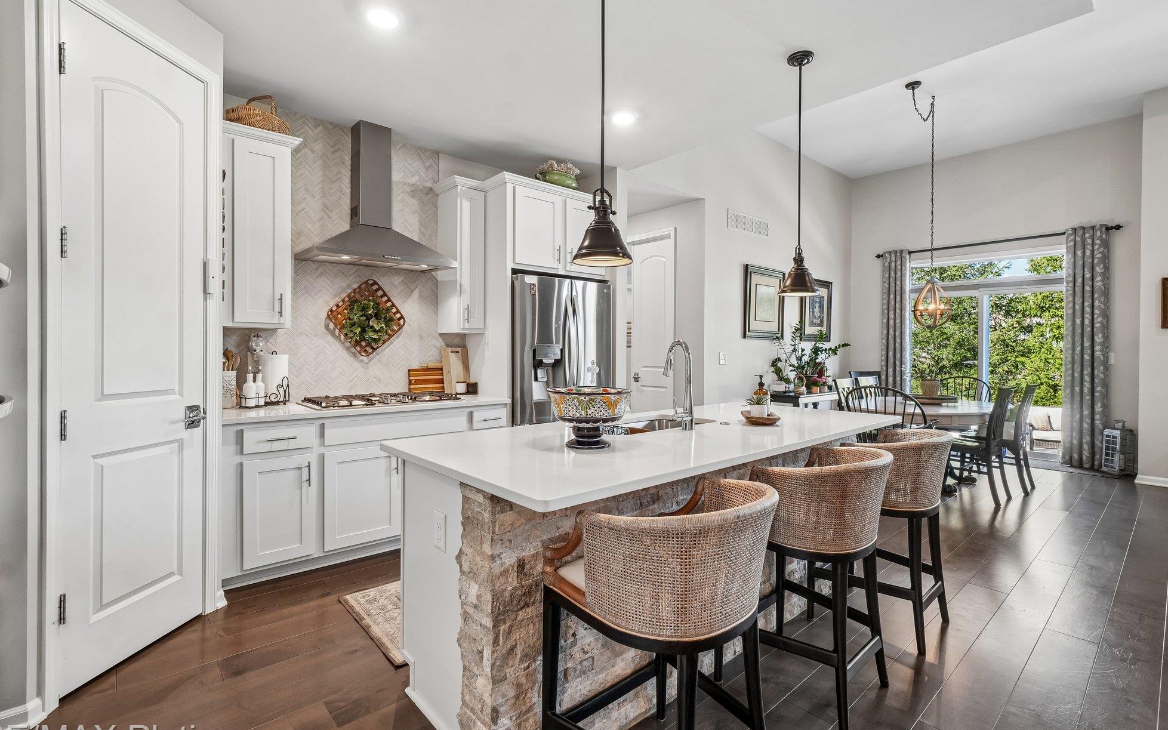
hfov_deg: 97.8
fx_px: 509
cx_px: 585
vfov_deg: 71.2
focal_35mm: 16
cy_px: 357
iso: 400
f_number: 9.5
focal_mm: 10
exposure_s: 1/8
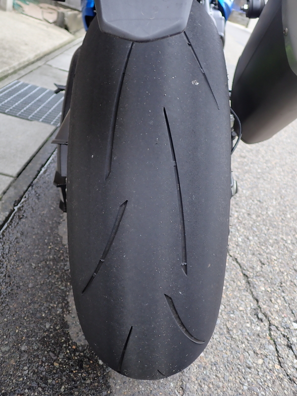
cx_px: 148
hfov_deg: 46.8
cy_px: 198
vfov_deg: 60.0
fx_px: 343
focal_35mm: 30
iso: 100
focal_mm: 5.5
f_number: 2.3
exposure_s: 1/100
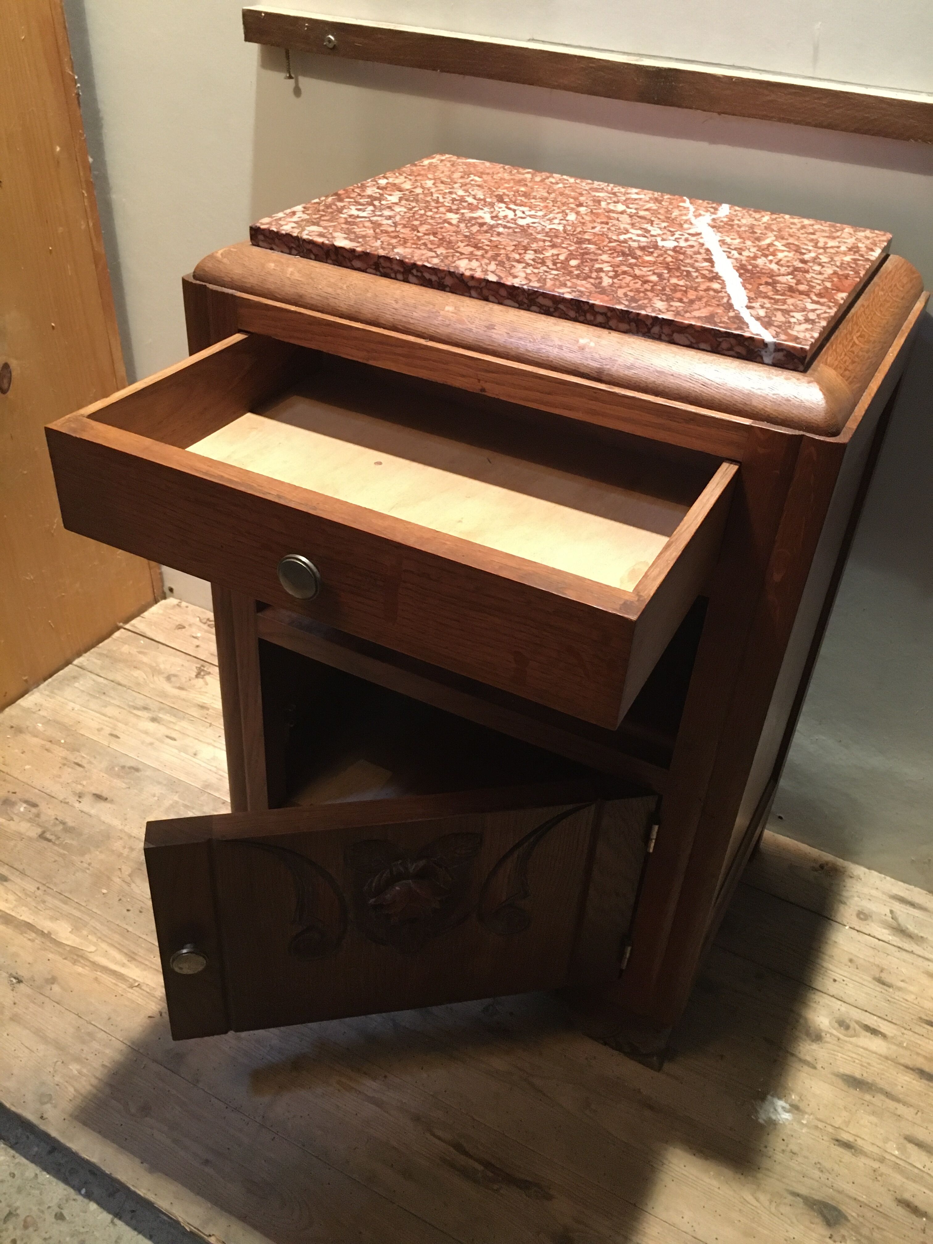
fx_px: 1042
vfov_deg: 61.7
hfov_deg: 48.2
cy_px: 622
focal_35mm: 29
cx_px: 466
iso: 200
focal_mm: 4.15
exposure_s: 1/17
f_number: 2.2
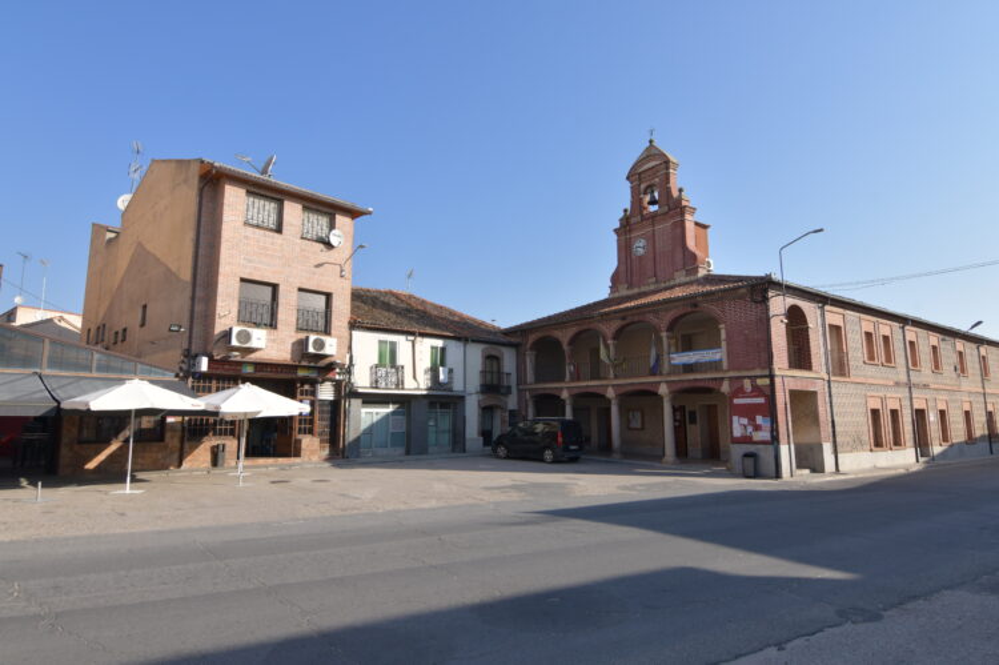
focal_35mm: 21
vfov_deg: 59.4
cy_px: 332
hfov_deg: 81.2
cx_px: 500
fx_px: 582
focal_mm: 14
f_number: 13
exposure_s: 1/320
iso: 250
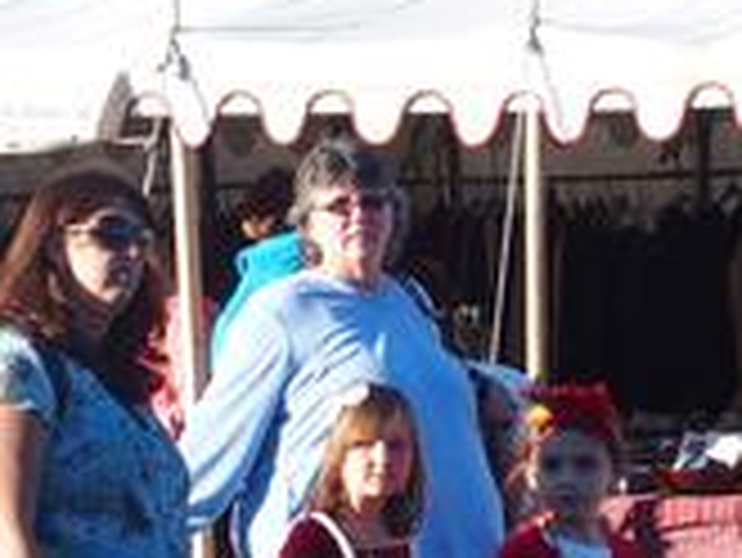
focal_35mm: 229
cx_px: 364
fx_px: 4912
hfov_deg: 8.6
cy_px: 482
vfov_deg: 6.5
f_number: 3.5
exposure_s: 1/400
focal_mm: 17.8
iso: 100
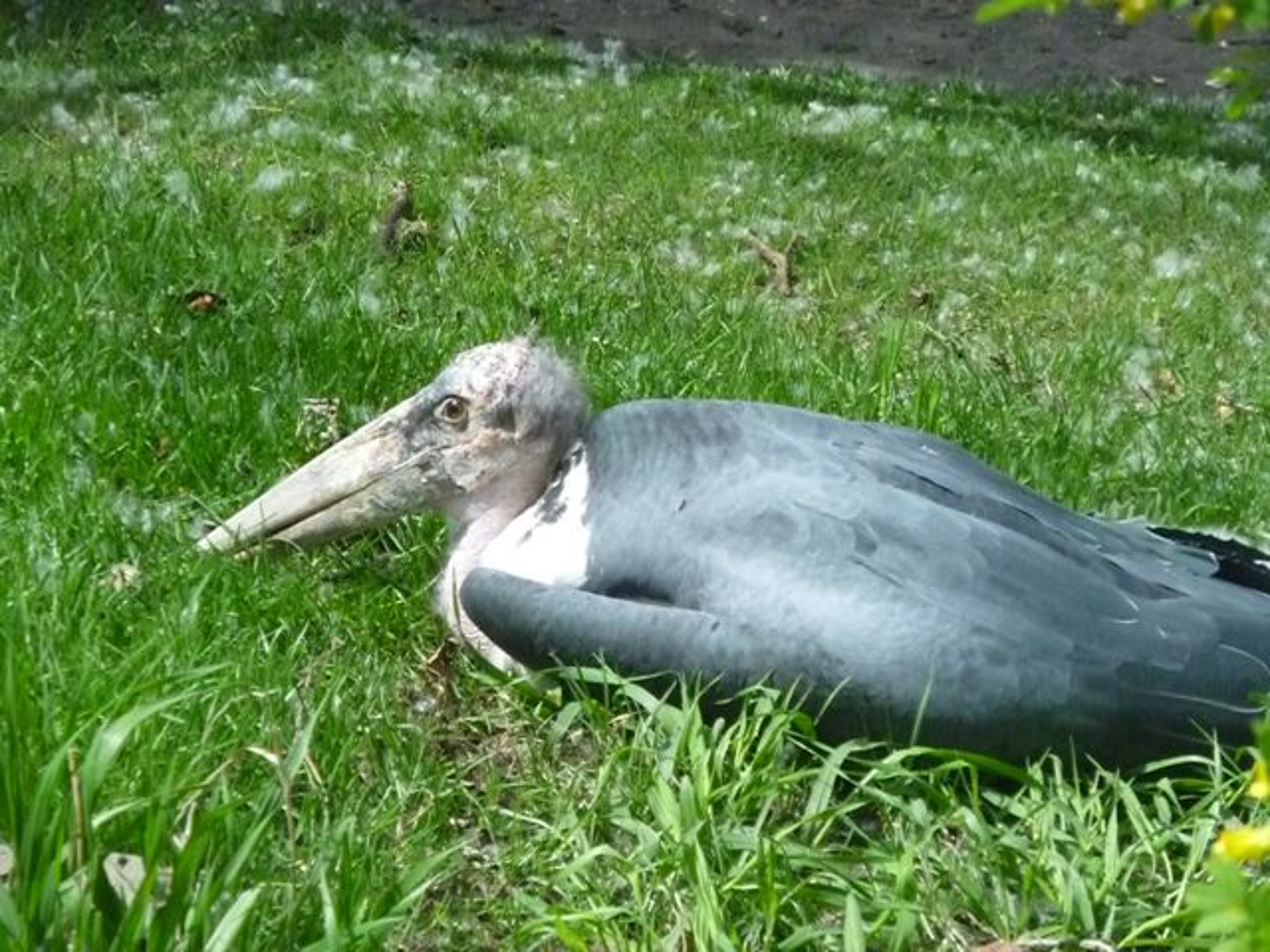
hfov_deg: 11.3
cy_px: 476
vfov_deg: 8.5
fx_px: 6420
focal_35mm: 175
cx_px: 635
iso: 1600
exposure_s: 1/250
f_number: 18
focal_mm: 31.4
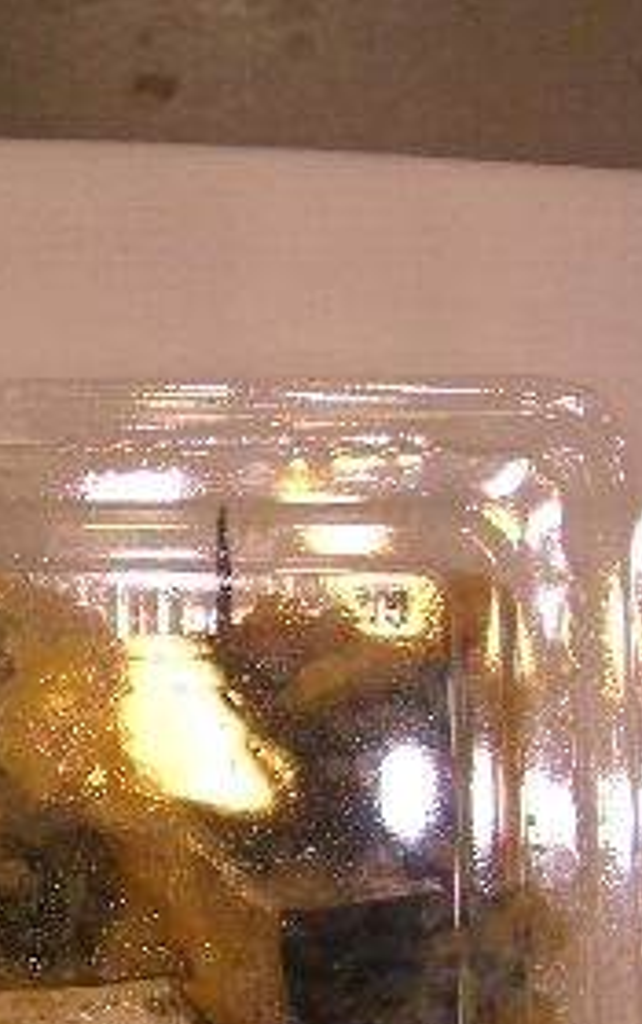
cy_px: 789
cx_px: -194
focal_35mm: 85
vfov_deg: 24.0
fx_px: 2373
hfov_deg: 14.7
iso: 50
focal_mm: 5.8
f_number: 2.6
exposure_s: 1/100
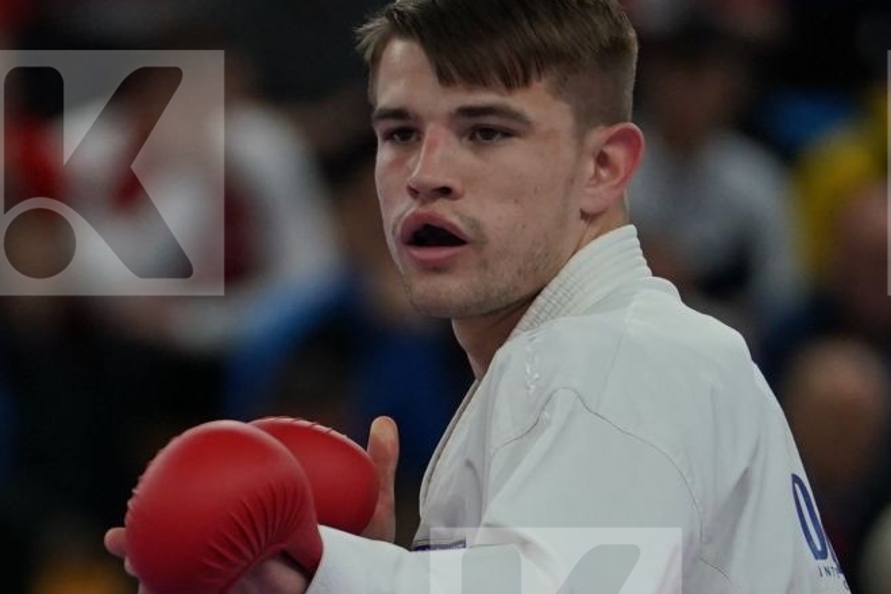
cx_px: 99
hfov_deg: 2.6
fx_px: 19452
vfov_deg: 1.7
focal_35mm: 786
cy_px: 651
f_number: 2.8
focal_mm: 192
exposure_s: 1/1000
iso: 1250
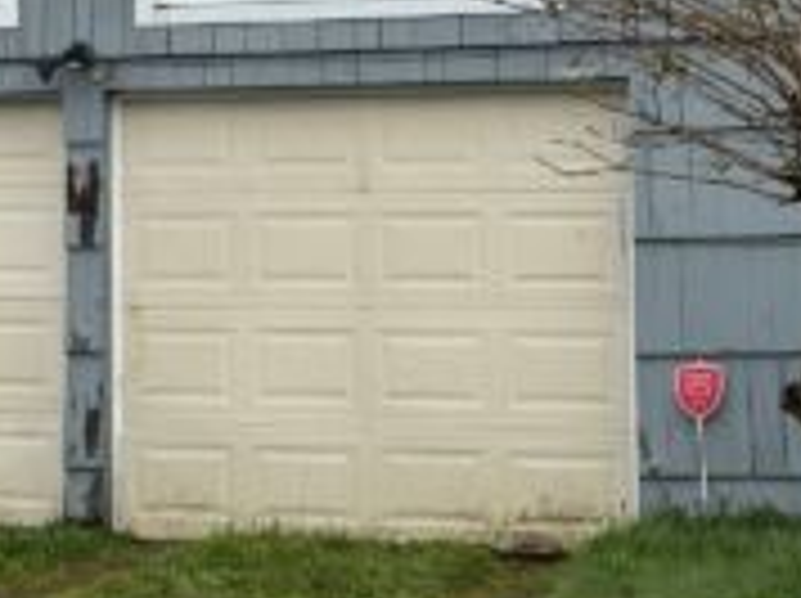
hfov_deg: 18.2
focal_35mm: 108
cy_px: 112
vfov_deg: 13.6
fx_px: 2496
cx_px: 238
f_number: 1.78
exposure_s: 1/1484
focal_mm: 6.76
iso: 64
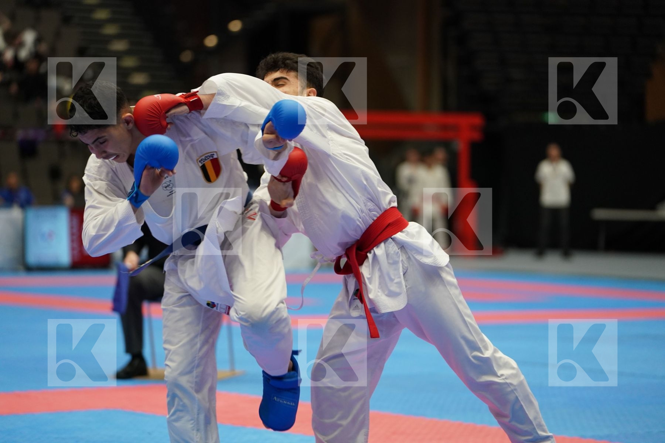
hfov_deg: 15.6
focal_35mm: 131
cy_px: 222
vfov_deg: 10.5
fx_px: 2420
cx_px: 332
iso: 2500
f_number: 2.8
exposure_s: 1/1000
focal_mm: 131
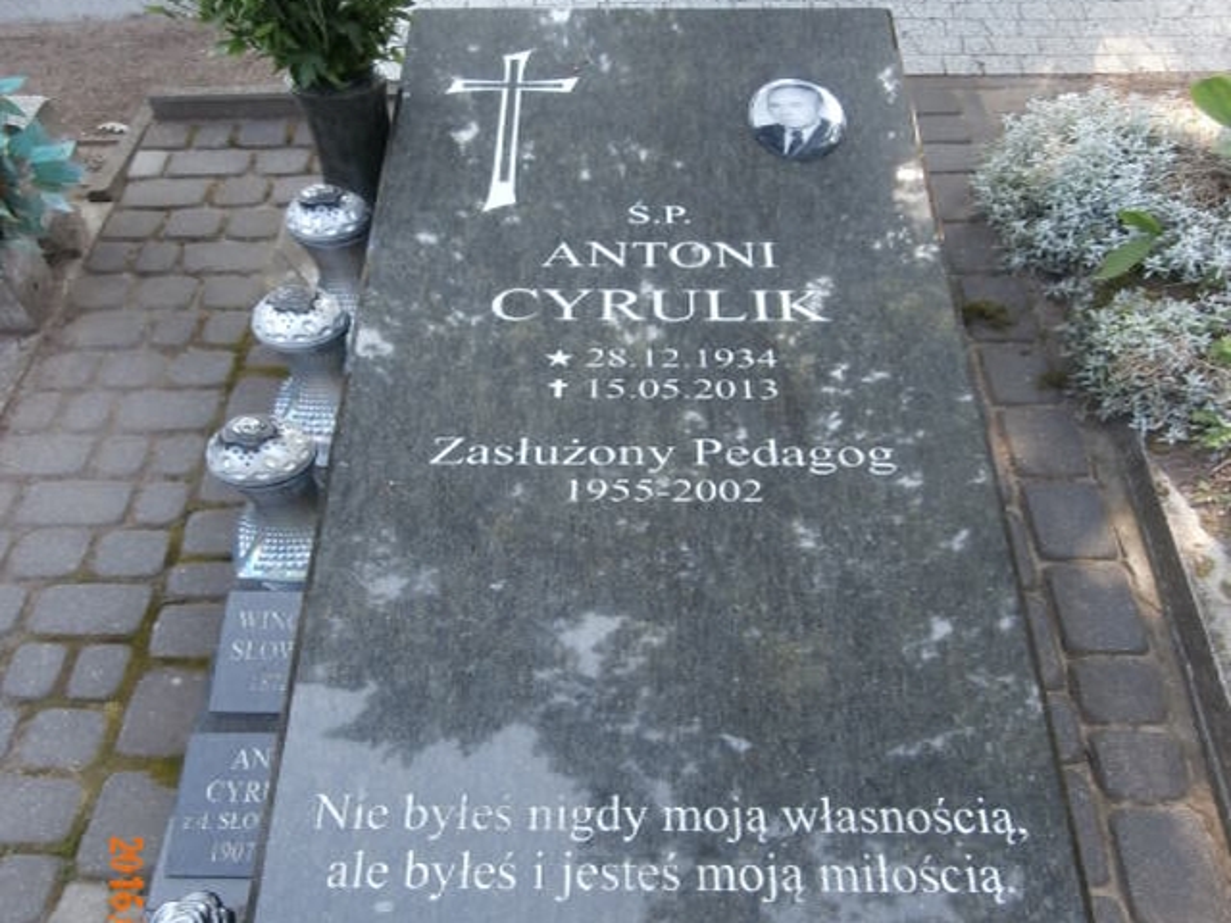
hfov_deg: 71.6
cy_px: 462
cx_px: 616
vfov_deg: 56.8
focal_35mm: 24
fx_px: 853
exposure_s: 1/80
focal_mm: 4.2
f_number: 3
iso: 100
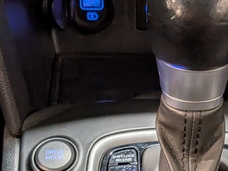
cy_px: 211
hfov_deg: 20.9
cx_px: 168
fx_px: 613
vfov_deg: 15.3
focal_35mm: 93
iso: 27
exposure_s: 1/103
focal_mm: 4.53
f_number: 1.7
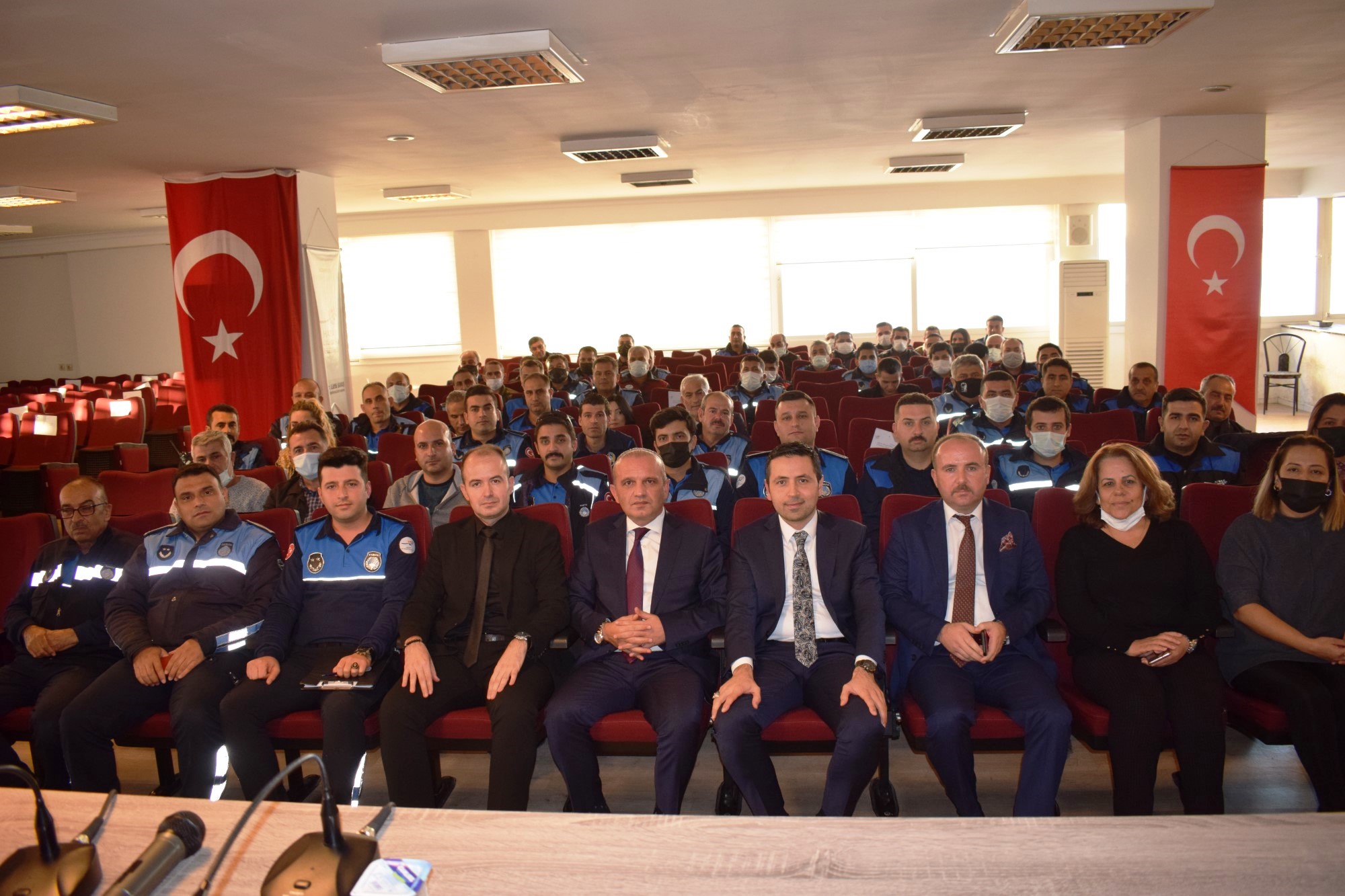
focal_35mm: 27
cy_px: 448
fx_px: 1009
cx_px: 672
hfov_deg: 67.4
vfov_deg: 47.9
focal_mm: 18
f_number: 4
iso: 800
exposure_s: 1/60
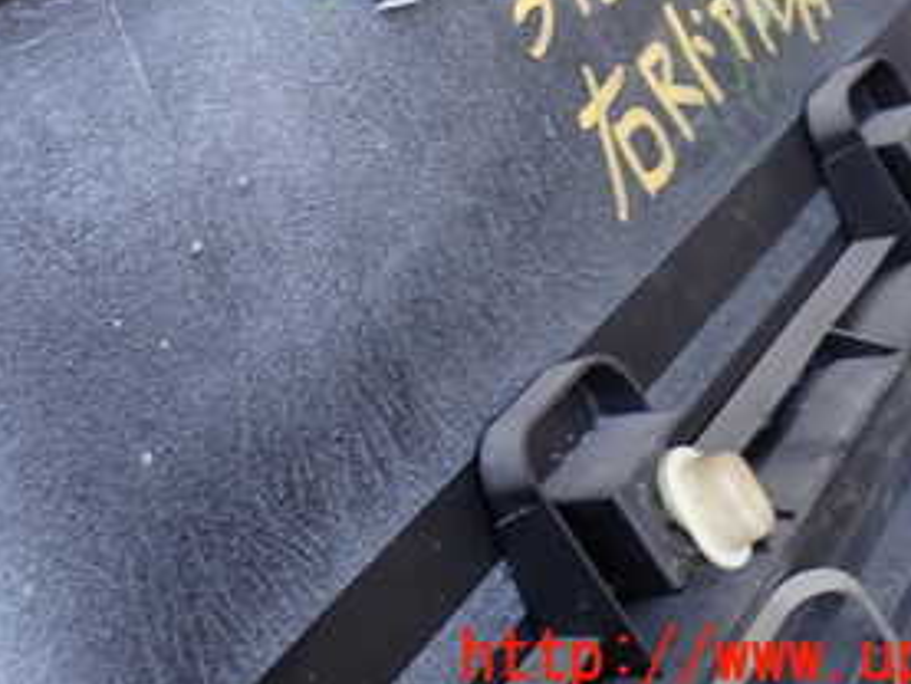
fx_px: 1711
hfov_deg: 29.3
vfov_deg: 21.6
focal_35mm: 65
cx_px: 217
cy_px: -39
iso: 100
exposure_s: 1/60
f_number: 2.3
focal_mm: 5.4
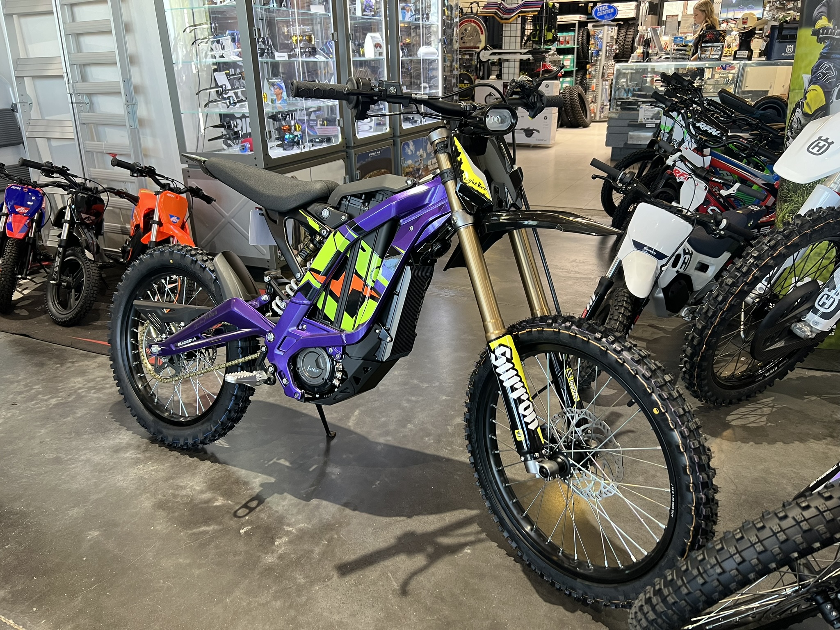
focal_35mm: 26
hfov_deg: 67.3
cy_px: 315
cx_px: 420
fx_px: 631
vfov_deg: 53.1
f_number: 1.5
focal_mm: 5.7
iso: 160
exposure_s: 1/60
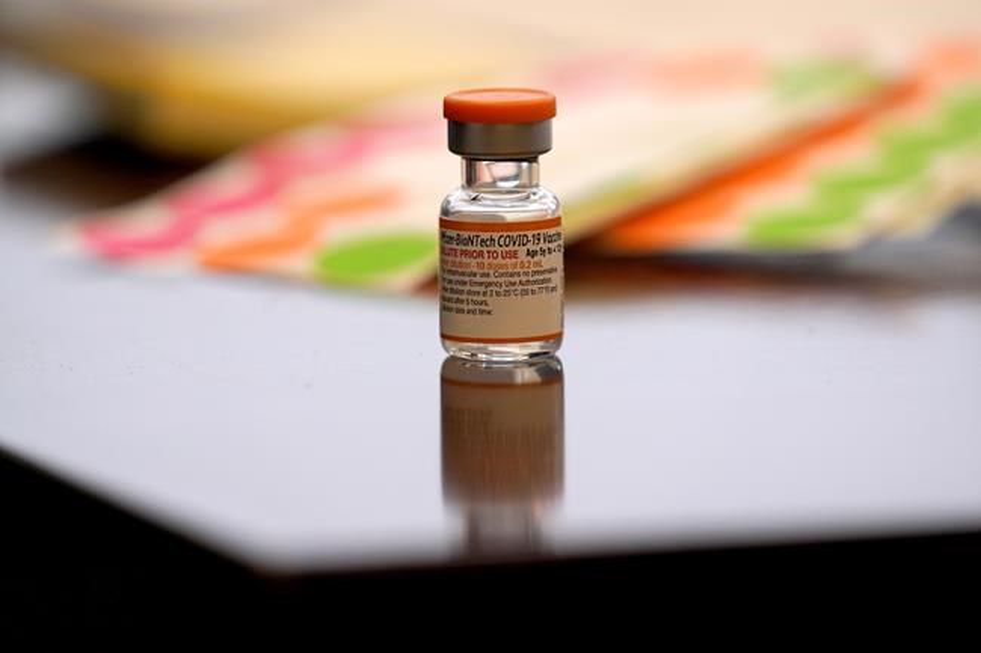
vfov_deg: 3.4
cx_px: 490
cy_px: 326
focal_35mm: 400
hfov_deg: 5.2
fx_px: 10897
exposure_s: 1/500
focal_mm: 400
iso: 3200
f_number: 5.6
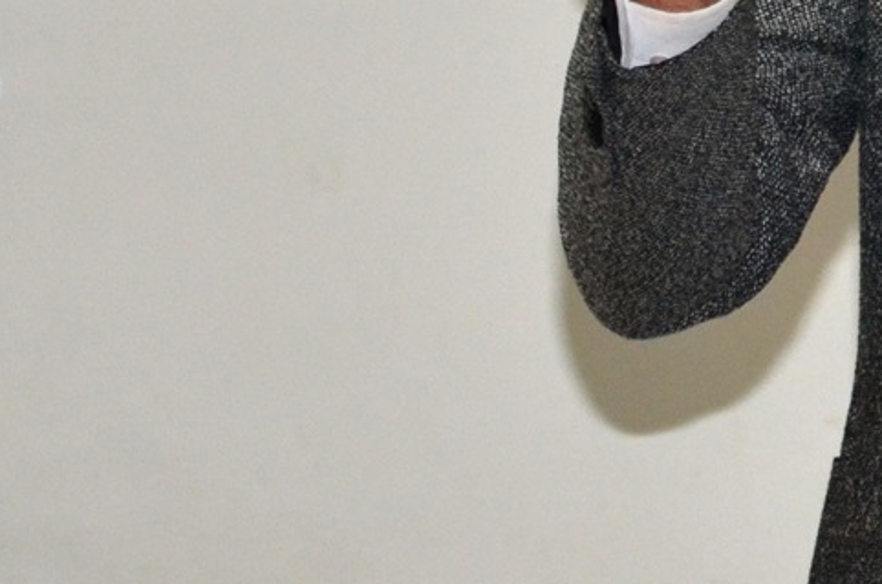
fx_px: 14448
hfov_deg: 3.5
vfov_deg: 2.3
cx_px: 1213
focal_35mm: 591
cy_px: -403
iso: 800
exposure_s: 1/60
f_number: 5.3
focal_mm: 95
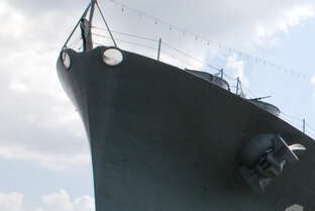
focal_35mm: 77
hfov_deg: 23.9
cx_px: 380
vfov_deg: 17.6
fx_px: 675
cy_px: 182
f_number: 14
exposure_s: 1/800
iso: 1000
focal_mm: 20
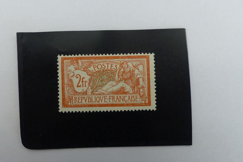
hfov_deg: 61.7
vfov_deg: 43.6
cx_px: 107
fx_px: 202
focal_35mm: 30
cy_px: 87
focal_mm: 4.5
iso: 200
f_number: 2.8
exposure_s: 1/60
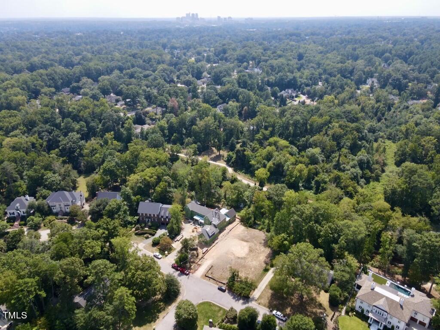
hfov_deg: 71.6
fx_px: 305
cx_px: 220
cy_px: 165
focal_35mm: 24
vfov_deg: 56.8
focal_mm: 4.5
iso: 100
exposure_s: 1/400
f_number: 2.8
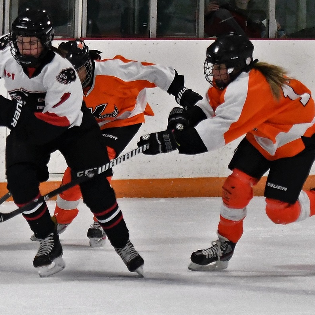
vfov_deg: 10.0
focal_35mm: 175
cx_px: 97
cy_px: 151
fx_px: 1802
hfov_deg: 10.0
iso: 3600
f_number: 2.8
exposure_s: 1/1000
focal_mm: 86
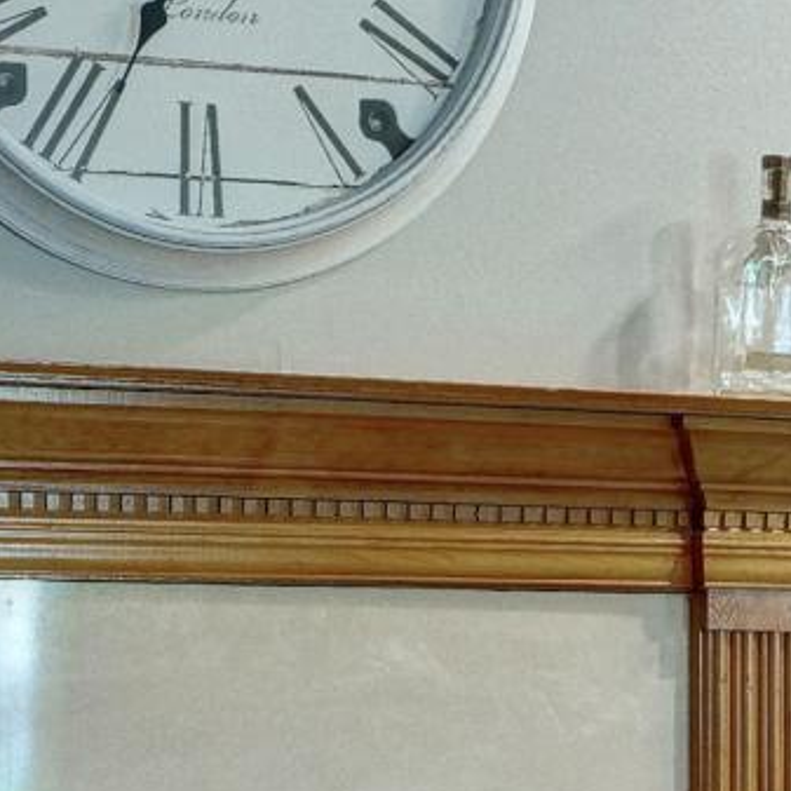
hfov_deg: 14.4
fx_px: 3128
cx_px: 230
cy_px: 579
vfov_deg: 14.4
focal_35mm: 121
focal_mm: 11
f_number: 7.1
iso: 400
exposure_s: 1/60
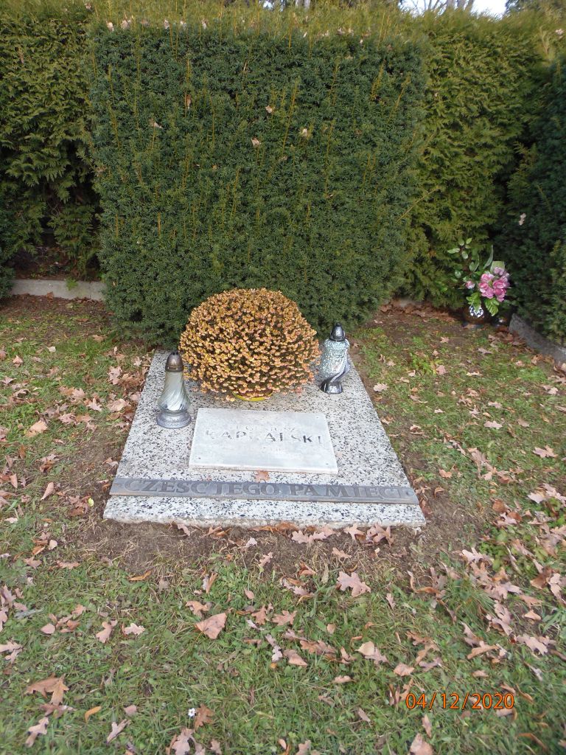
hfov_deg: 56.8
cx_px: 283
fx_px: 523
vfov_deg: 71.6
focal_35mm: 24
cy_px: 378
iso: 64
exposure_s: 1/125
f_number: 2.9
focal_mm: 4.3
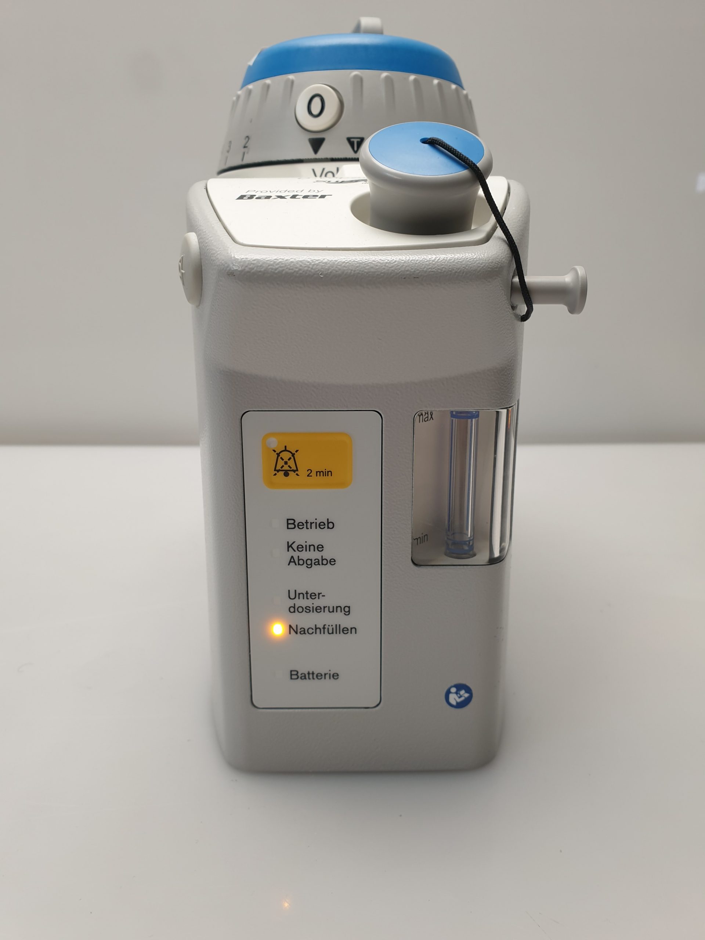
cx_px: 352
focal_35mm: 26
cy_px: 470
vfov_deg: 67.3
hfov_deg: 53.1
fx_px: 706
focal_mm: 4.3
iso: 64
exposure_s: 1/50
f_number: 2.4
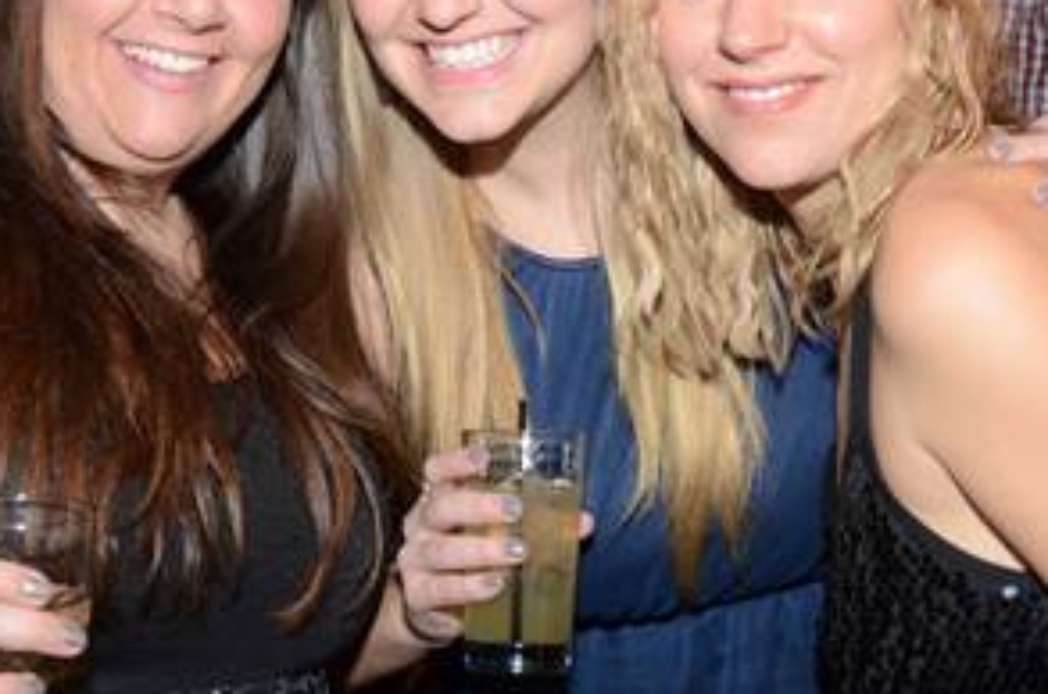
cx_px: 504
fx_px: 2614
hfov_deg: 22.7
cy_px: 175
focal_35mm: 90
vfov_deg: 15.1
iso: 1250
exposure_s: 1/40
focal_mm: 32
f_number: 2.8
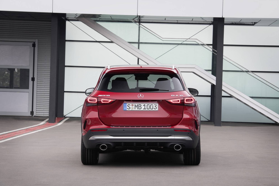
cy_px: 93
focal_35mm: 116
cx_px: 140
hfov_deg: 17.6
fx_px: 899
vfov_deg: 11.8
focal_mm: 116
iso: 100
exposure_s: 1/5
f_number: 11
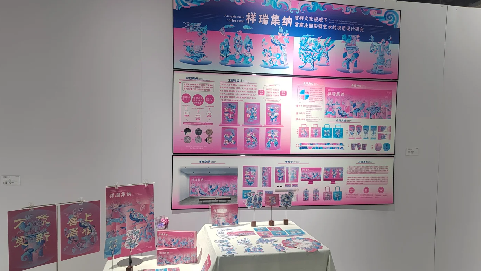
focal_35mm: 26
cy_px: 157
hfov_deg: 71.9
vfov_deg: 44.3
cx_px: 245
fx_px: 332
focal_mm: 5.52
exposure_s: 1/100
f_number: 1.9
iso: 453
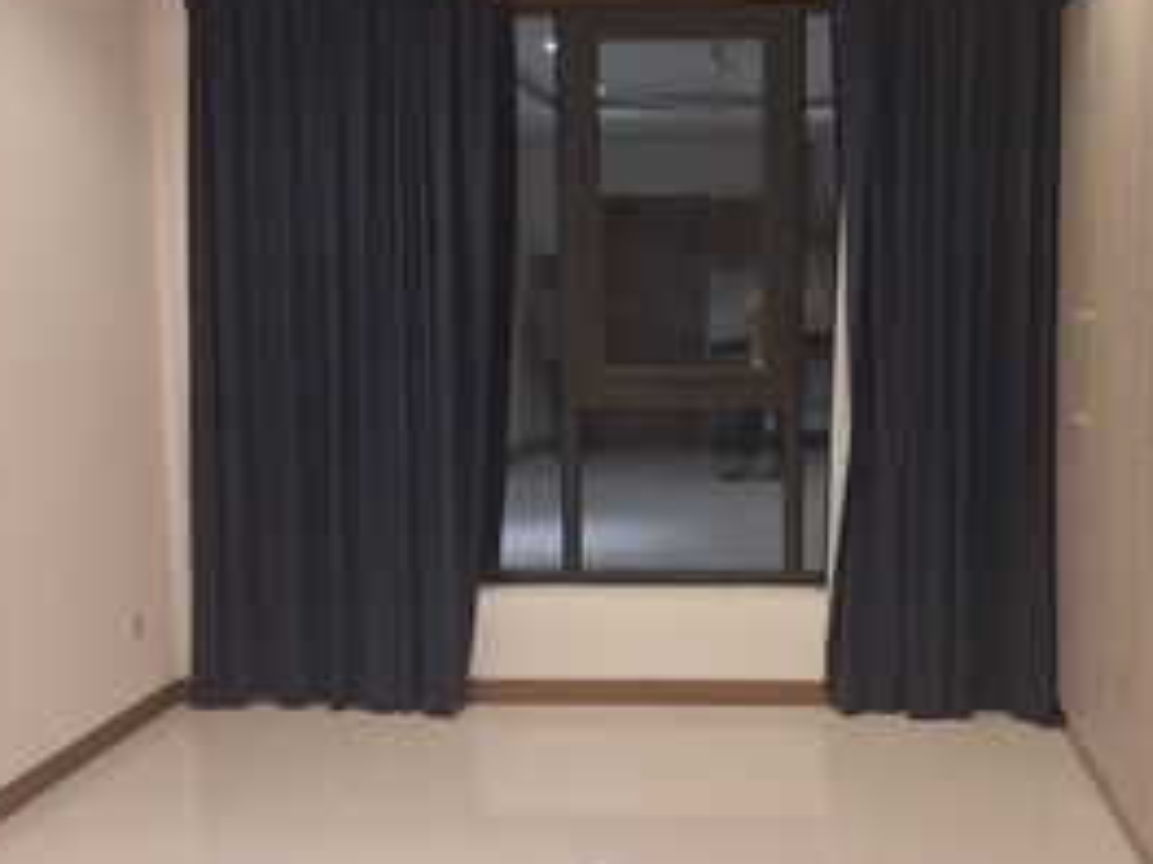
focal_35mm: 47
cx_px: 730
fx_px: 1565
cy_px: 410
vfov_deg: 30.9
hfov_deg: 40.1
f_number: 1.8
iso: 640
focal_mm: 4
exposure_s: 1/33
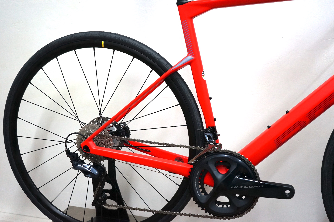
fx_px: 343
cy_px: 111
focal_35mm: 37
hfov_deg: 51.9
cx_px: 167
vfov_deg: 35.9
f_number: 4.5
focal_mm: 37
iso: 2000
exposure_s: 1/160
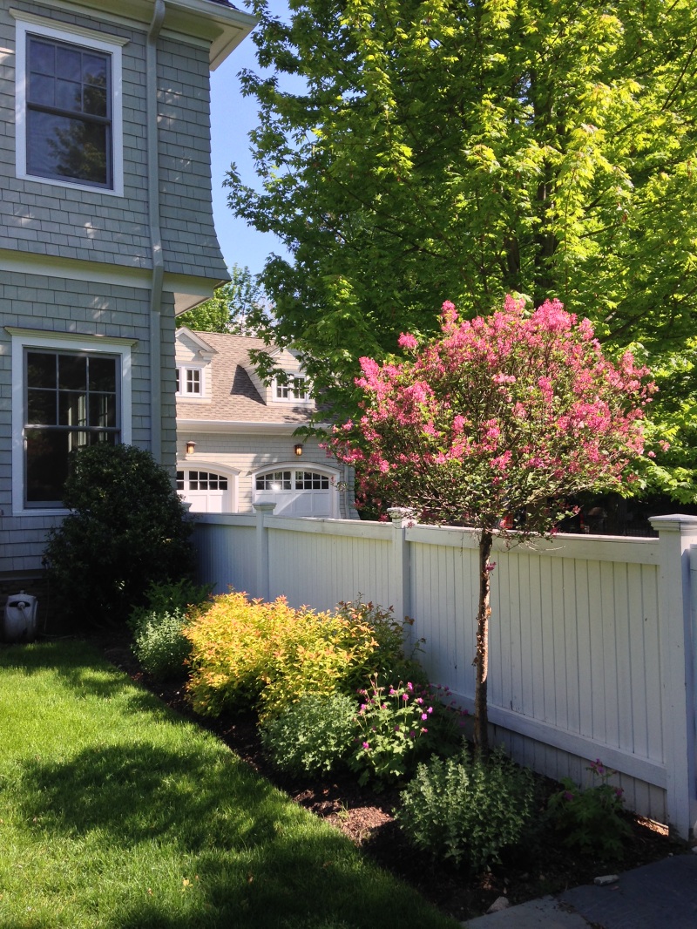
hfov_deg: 43.0
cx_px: 348
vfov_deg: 55.3
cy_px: 464
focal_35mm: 33
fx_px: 886
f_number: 2.4
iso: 50
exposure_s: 1/493
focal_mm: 4.12
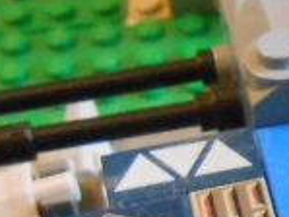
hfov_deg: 10.9
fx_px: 1345
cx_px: 625
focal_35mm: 161
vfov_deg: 9.2
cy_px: 157
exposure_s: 1/5
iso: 800
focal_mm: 5.3
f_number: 3.8
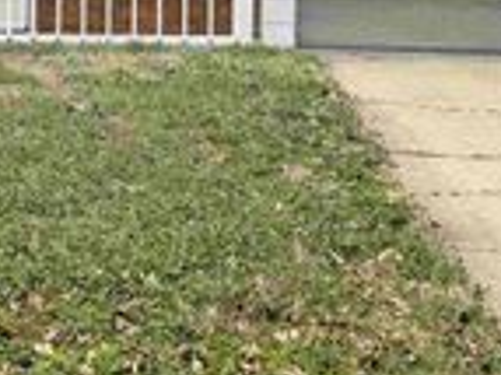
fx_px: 1215
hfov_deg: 22.4
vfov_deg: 17.1
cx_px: 0
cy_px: -19
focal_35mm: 84
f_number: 1.78
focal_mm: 6.76
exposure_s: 1/1637
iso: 80
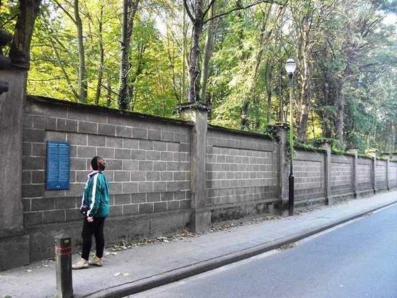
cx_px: 198
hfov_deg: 56.8
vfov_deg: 44.2
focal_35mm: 32
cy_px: 149
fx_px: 367
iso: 582
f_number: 2.9
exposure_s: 1/125
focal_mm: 5.7
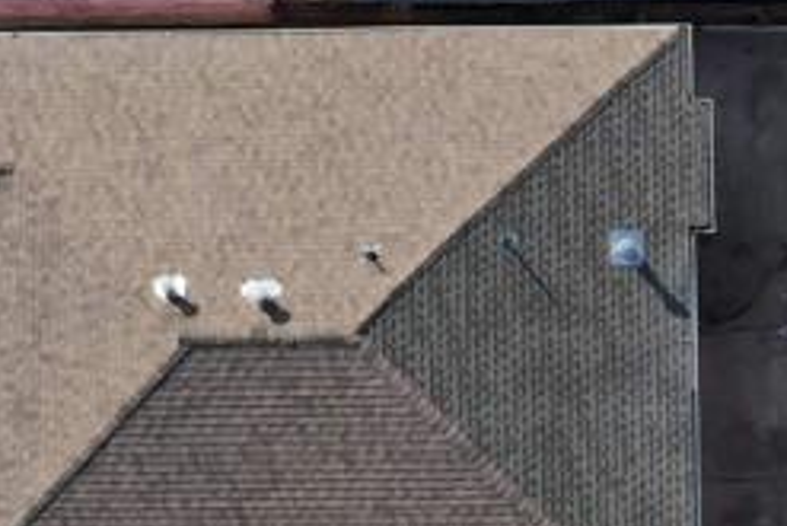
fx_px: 2537
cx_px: 548
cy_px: 260
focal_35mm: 116
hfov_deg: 17.6
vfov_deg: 11.8
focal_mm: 10.26
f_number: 10
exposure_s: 1/50
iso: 100
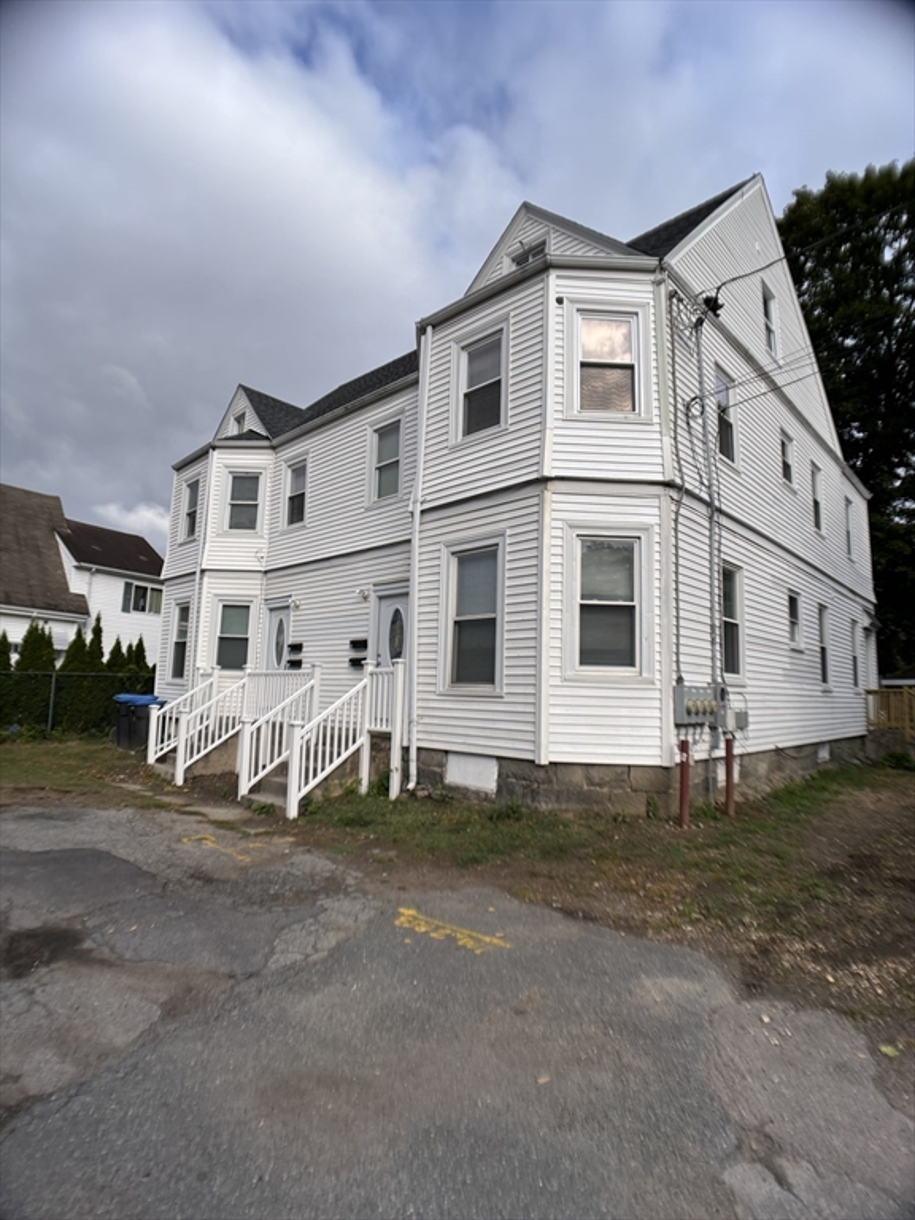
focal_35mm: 26
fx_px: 916
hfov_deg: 53.1
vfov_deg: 67.3
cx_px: 458
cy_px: 610
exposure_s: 1/2242
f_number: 1.6
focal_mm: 5.96
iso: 50
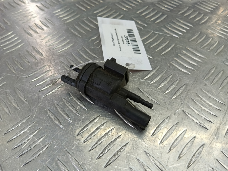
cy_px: 86
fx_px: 151
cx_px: 114
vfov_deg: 58.9
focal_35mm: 23
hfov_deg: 73.9
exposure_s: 1/50
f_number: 1.6
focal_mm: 4.11
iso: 103
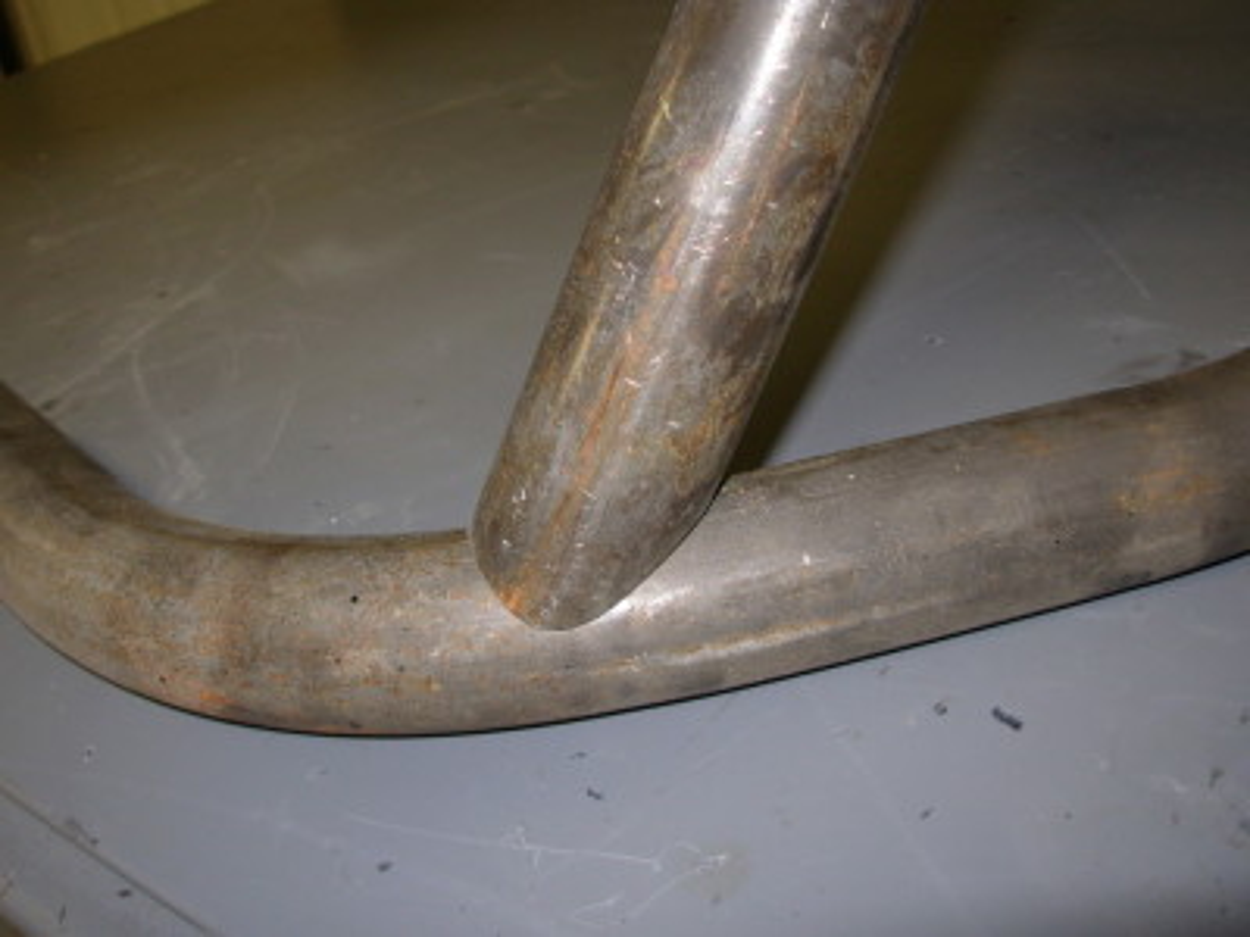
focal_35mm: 38
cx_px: 625
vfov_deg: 37.7
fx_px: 1372
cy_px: 468
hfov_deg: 49.0
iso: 50
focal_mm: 6.3
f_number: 2.9
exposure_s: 1/32
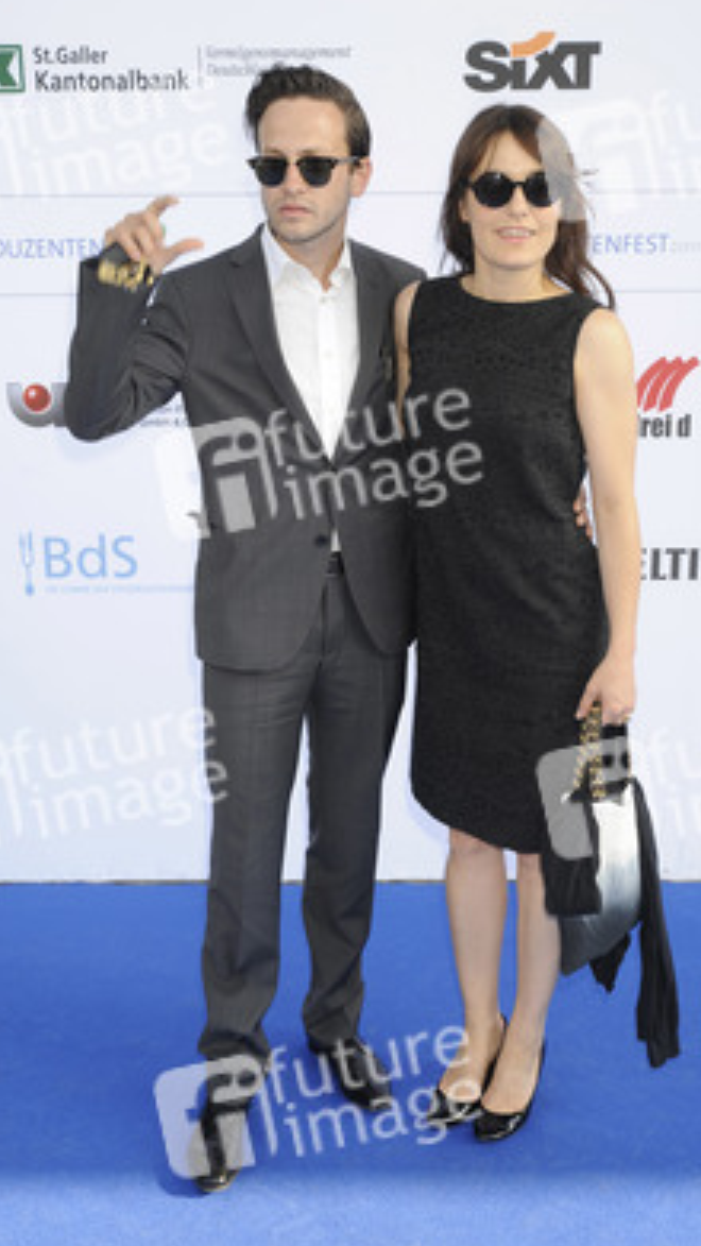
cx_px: 411
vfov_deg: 45.5
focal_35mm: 45
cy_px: 625
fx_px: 1487
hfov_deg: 26.5
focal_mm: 42
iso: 250
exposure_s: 1/160
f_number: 6.3
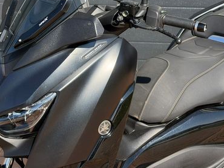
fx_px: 537
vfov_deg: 17.6
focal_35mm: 83
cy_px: 30
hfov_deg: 23.5
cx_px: 107
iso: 100
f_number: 1.78
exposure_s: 1/2415
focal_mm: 6.76
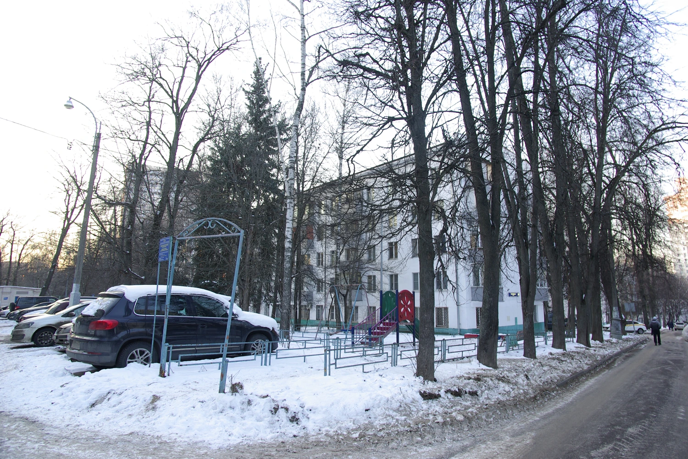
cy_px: 230
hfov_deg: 81.2
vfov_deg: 59.5
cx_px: 344
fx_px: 401
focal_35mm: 21
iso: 100
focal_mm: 14
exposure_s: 1/10
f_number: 5.6
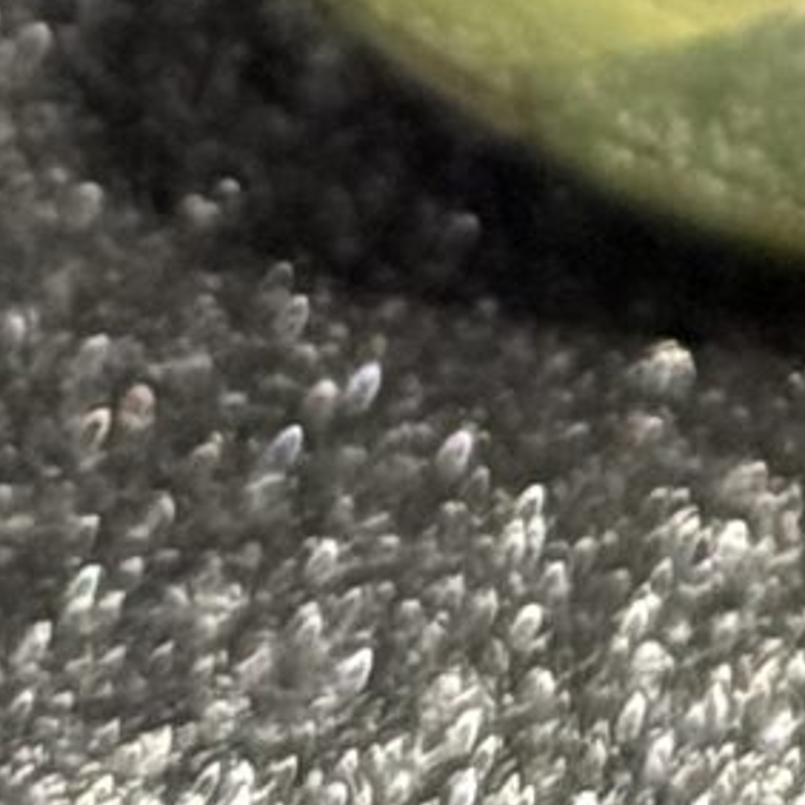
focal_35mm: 385
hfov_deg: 4.5
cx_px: 1816
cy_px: -2549
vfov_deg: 4.2
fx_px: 10129
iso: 400
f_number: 1.78
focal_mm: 6.76
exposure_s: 1/25
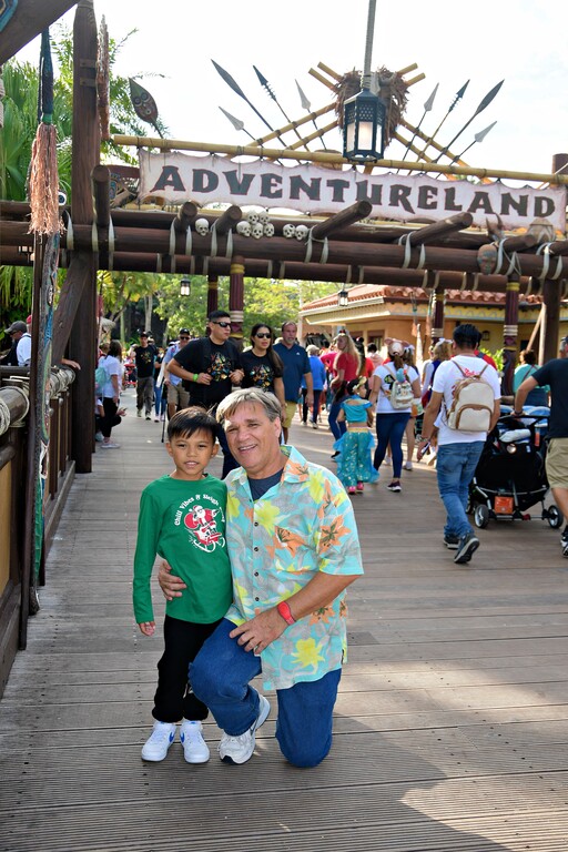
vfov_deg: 53.1
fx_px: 852
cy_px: 426
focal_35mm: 36
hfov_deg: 36.9
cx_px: 284
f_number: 4
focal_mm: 24
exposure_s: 1/200
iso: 100
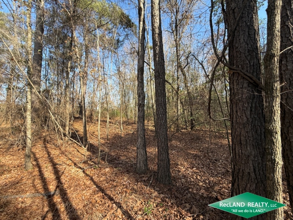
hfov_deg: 102.1
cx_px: 146
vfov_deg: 85.7
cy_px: 110
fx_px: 119
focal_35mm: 14
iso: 50
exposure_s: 1/413
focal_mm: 2.22
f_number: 2.2
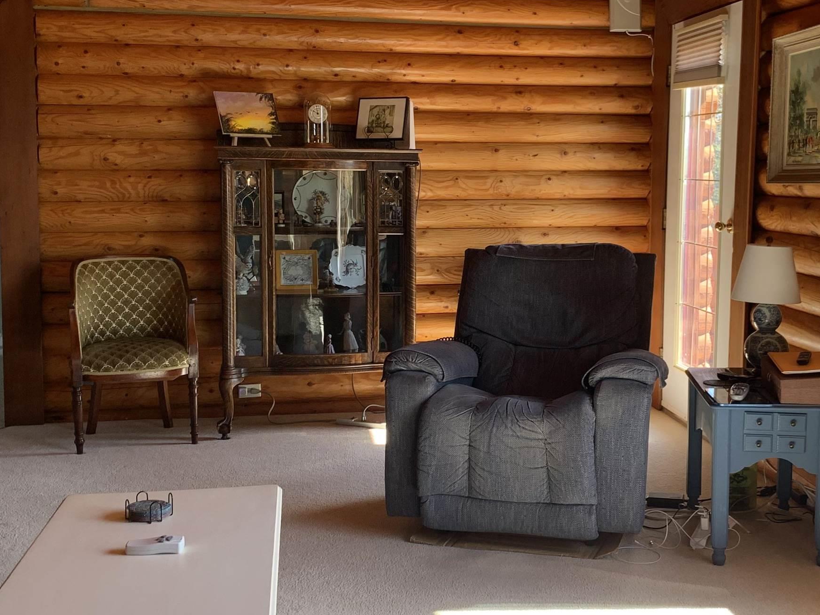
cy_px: 269
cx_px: 490
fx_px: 1090
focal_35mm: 46
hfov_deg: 41.1
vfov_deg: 31.5
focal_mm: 4.25
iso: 50
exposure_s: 1/122
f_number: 1.8
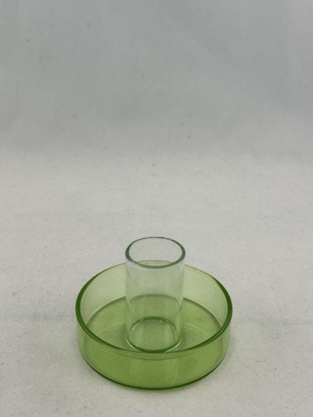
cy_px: 208
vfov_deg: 39.7
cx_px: 156
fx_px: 579
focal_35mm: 48
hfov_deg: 30.3
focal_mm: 6.86
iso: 50
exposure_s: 1/182
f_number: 1.78
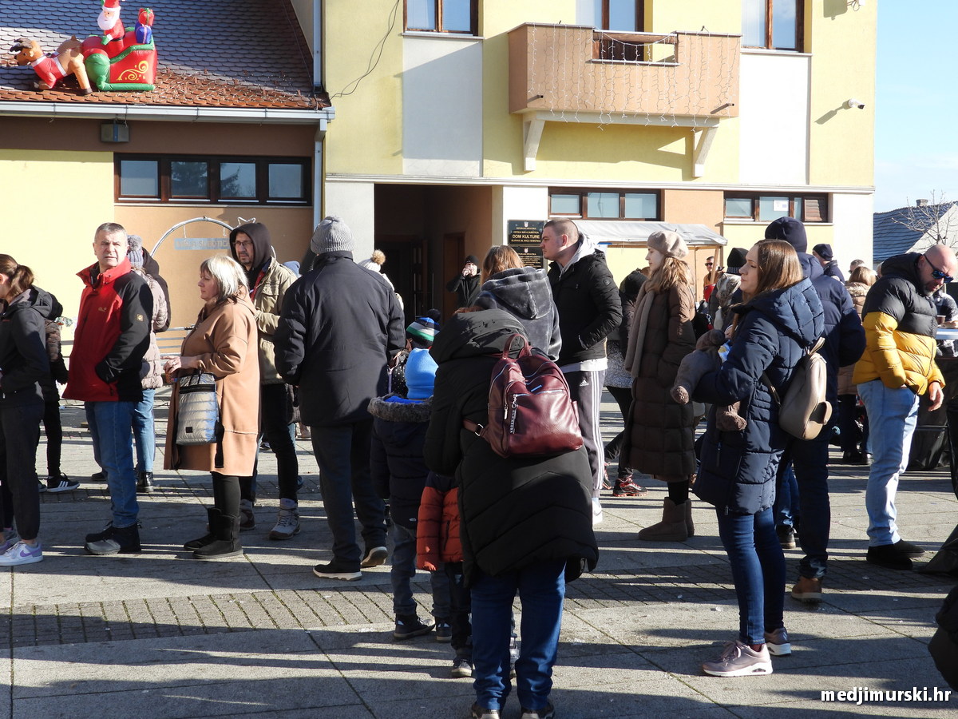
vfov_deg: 26.6
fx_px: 1522
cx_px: 479
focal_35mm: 55
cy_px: 360
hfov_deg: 34.9
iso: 100
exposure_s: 1/500
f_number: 3.5
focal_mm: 9.8
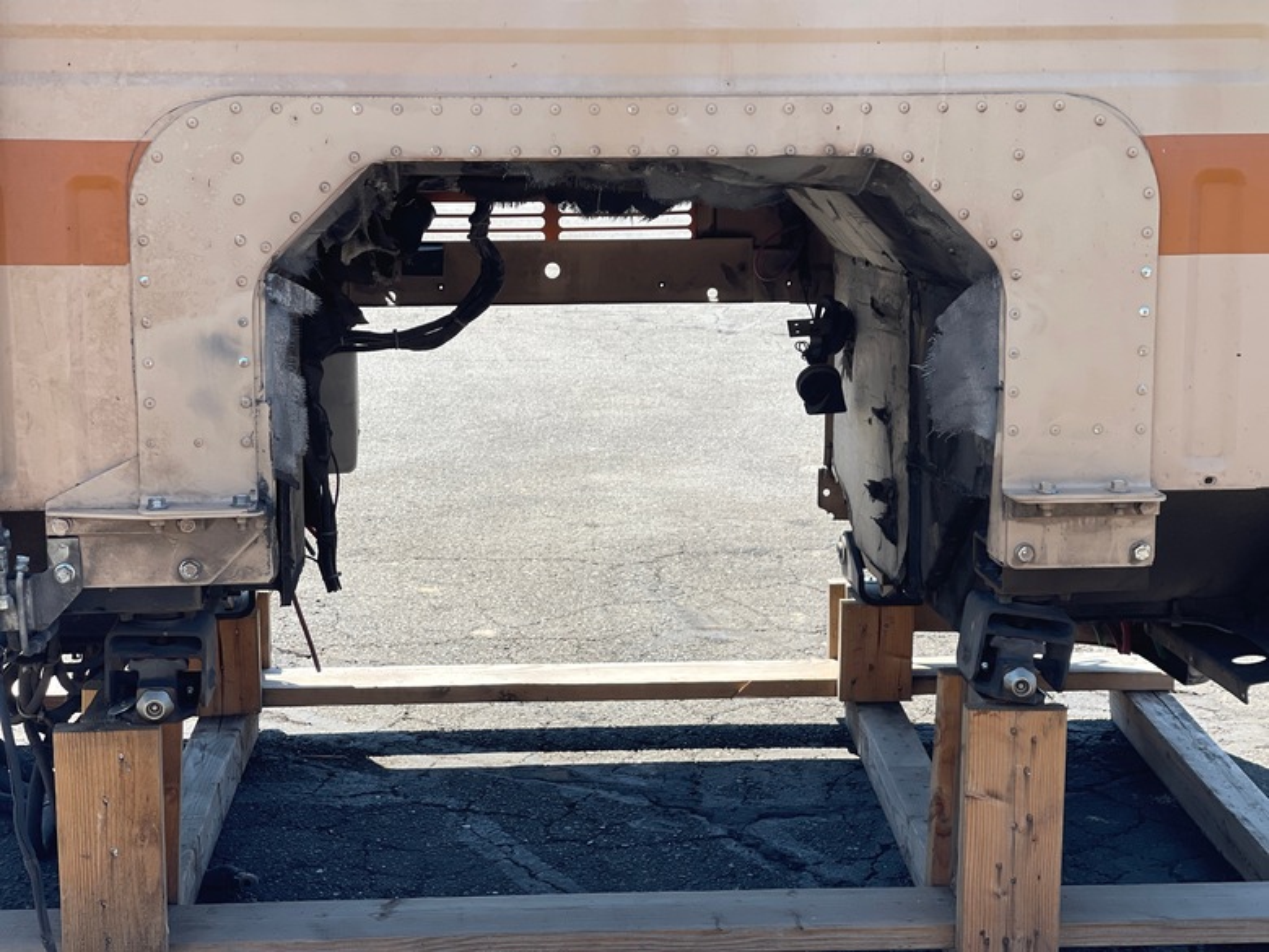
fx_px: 2346
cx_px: 634
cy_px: 476
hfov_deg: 30.3
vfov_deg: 22.9
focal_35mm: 64
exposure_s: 1/585
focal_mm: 7.5
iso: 32
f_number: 2.2
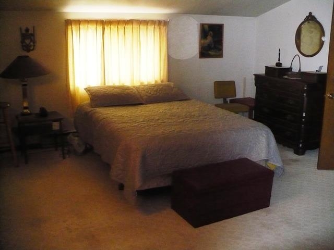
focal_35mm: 37
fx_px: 357
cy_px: 125
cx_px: 167
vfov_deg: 38.7
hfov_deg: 50.1
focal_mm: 6.1
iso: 640
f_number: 2.8
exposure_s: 1/30
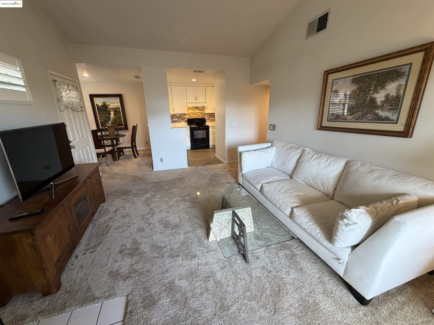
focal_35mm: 14
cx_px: 217
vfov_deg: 85.7
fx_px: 176
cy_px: 162
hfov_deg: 102.1
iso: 320
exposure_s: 1/120
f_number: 2.2
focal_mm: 2.22
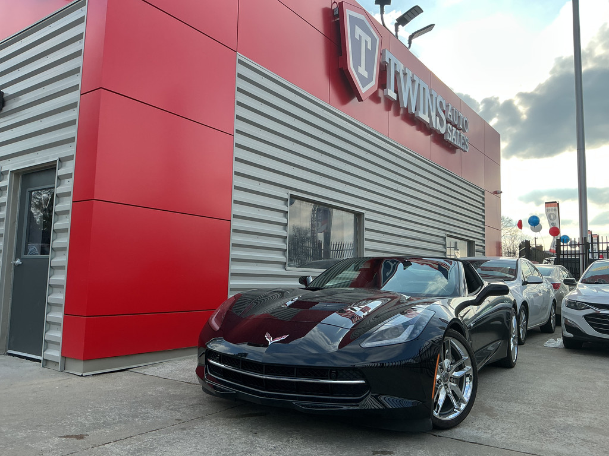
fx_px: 510
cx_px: 304
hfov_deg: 61.7
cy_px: 228
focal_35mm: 29
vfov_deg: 48.2
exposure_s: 1/568
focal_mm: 3
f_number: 1.8
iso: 25
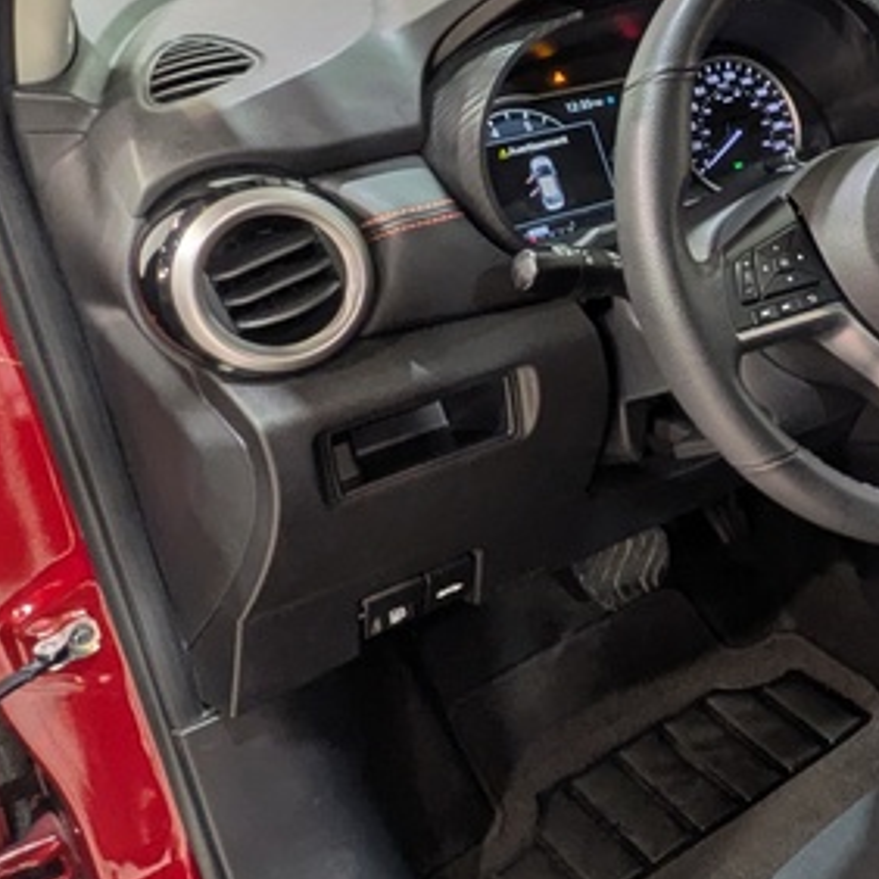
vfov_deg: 37.5
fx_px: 1293
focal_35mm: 45
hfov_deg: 32.9
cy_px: 393
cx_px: 966
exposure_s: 1/30
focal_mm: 1.83
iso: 52
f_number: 2.2
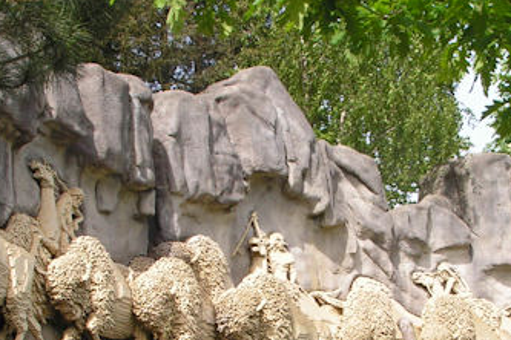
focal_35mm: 100
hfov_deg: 20.4
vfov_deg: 13.6
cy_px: 276
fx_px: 1419
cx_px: 321
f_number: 5.6
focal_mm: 7.8
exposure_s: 1/125
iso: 50
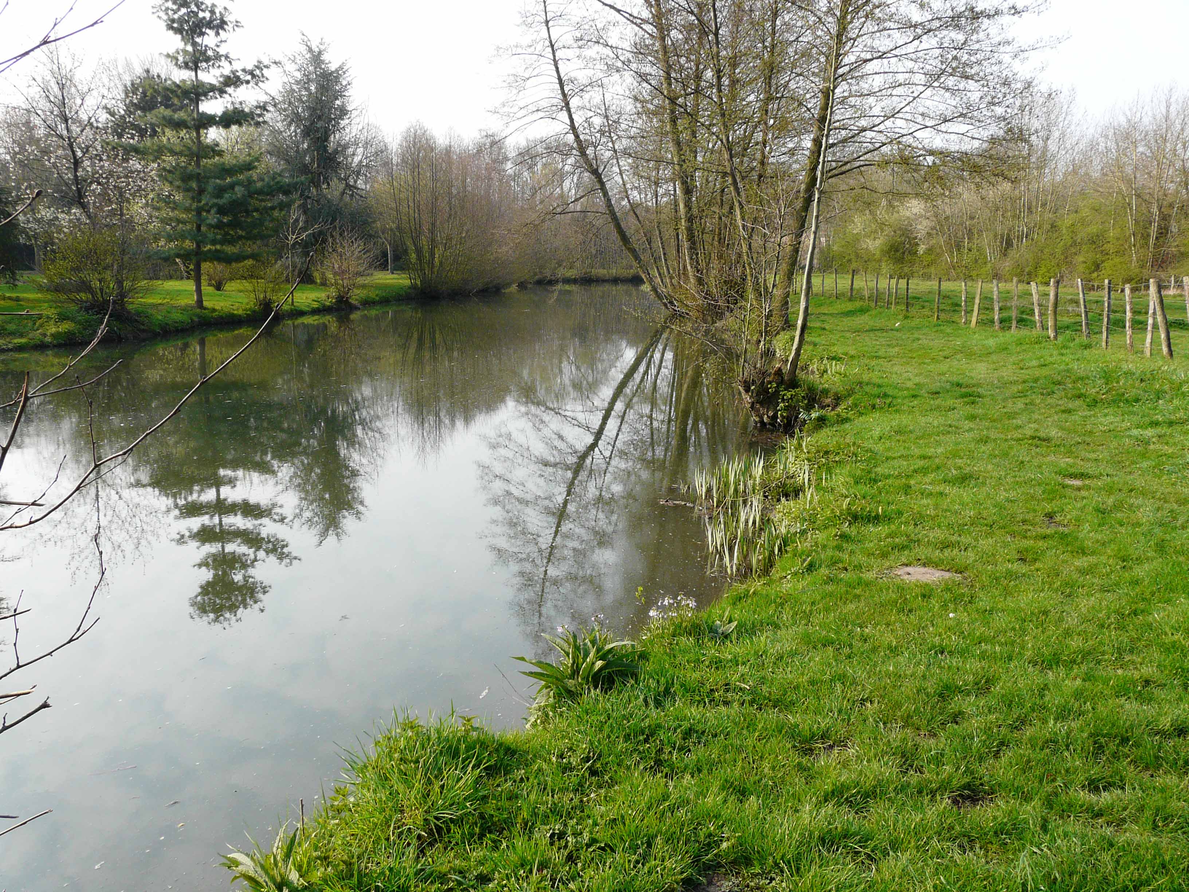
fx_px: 962
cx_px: 594
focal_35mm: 28
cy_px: 446
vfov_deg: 49.7
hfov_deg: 63.4
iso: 100
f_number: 4.5
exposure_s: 1/200
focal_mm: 4.6
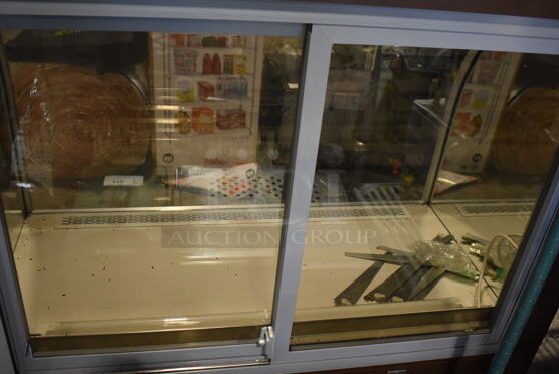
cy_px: 195
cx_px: 273
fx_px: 537
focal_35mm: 35
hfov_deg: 55.0
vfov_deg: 38.4
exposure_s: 1/125
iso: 2000
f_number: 3.8
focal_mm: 21
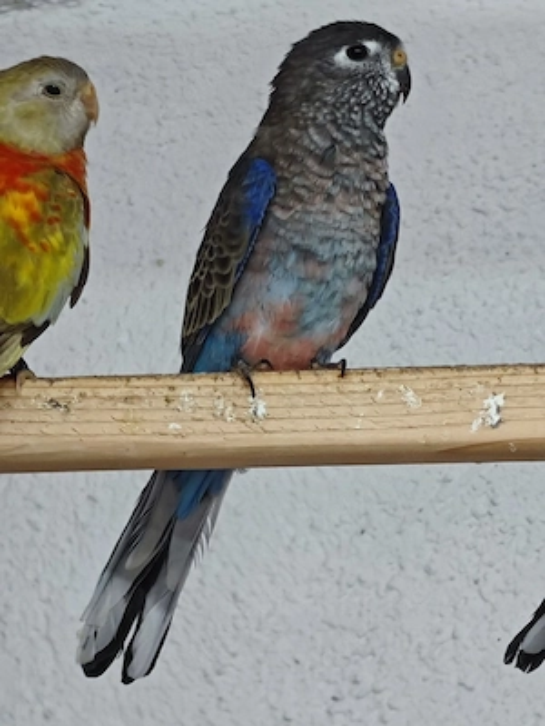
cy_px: 363
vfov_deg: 26.0
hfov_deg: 19.6
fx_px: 1574
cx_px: 272
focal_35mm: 75
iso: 320
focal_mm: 10
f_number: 2
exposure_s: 1/60.2
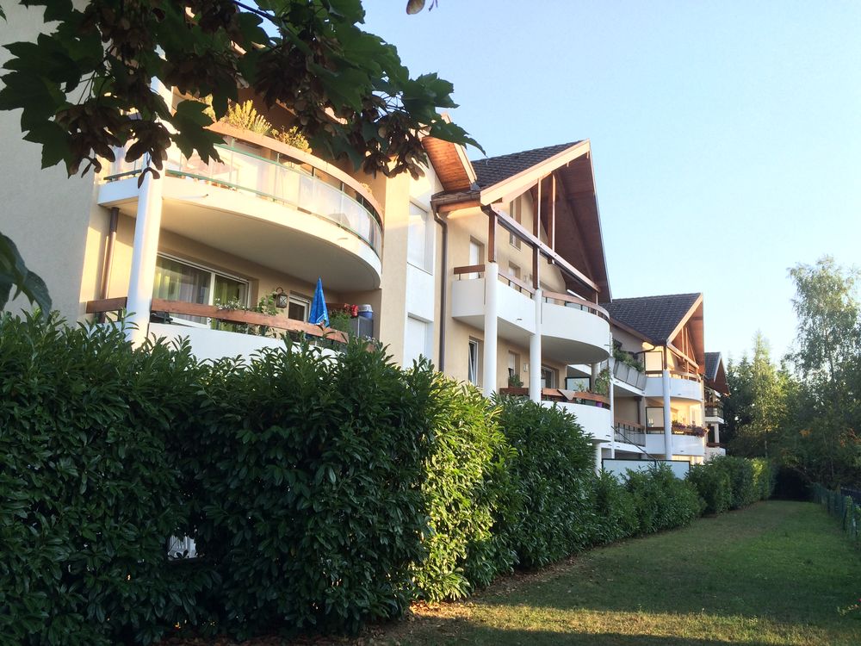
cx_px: 430
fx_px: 721
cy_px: 323
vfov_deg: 48.2
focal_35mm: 29
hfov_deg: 61.7
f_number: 2.2
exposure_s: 1/252
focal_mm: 4.15
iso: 32
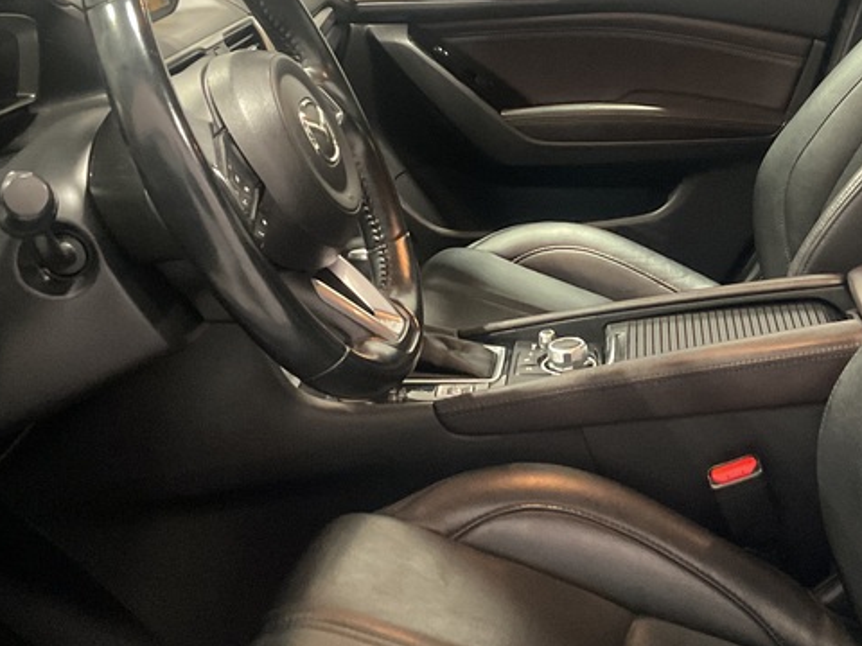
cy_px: 215
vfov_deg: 25.1
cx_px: 627
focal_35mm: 58
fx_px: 1444
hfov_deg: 32.7
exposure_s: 1/30
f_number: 1.8
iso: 320
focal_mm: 3
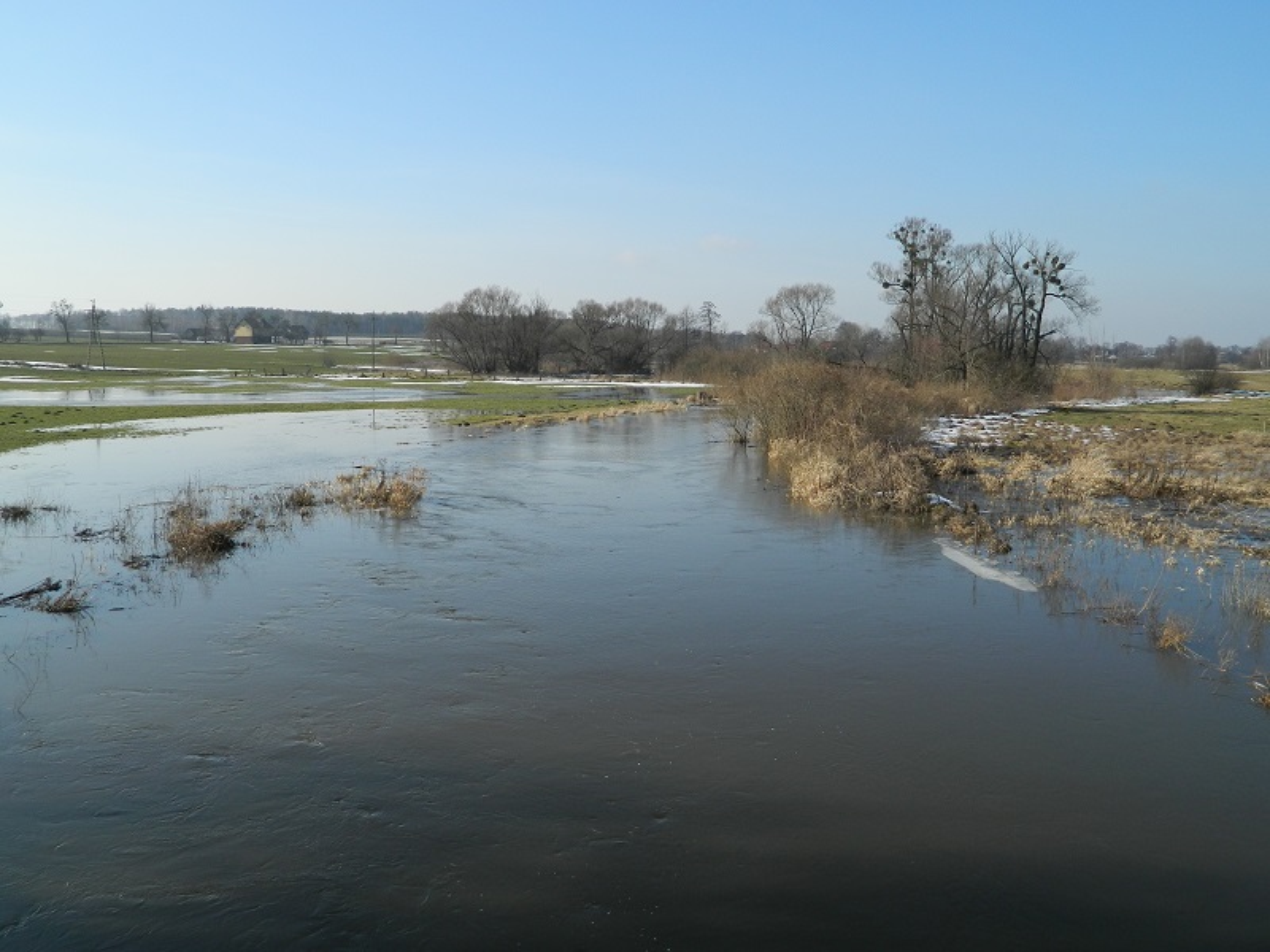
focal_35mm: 31
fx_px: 1137
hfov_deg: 58.4
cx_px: 635
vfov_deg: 45.4
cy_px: 476
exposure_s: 1/800
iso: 80
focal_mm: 5.6
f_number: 3.2
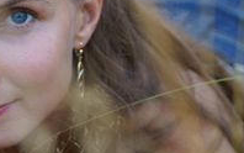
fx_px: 1272
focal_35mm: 191
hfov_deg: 10.9
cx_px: 9
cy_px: 38
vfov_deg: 6.9
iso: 400
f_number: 4
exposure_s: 1/100
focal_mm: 55
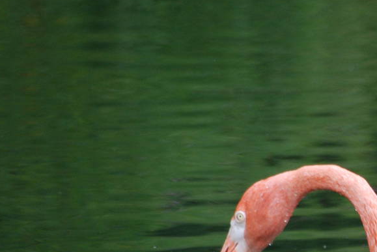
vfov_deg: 1.1
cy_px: 214
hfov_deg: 1.7
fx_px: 13037
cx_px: 494
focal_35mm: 1244
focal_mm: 300
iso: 400
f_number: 5.6
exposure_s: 1/400
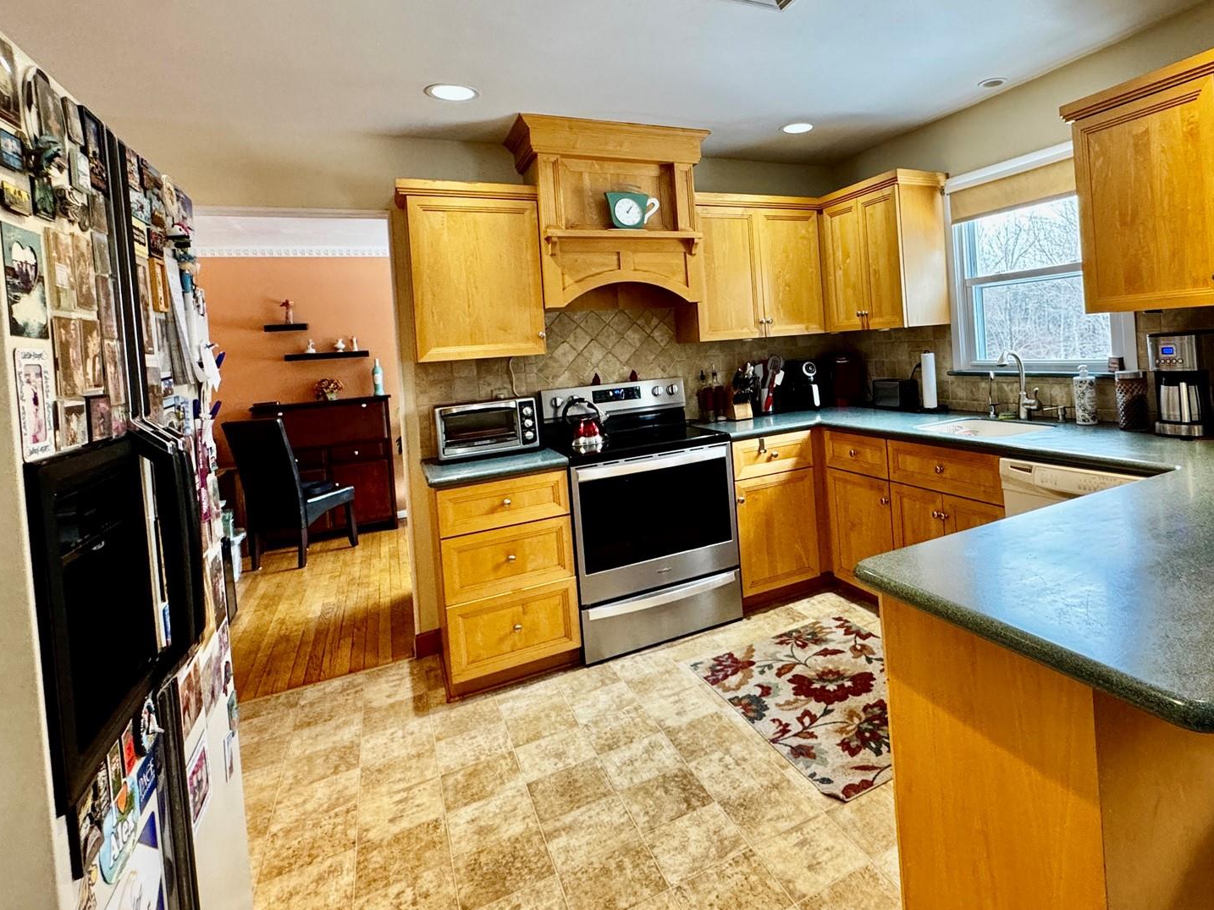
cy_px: 339
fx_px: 701
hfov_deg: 79.4
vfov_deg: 64.9
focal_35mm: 20
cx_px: 795
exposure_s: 1/120
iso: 250
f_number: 2.2
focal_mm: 2.22
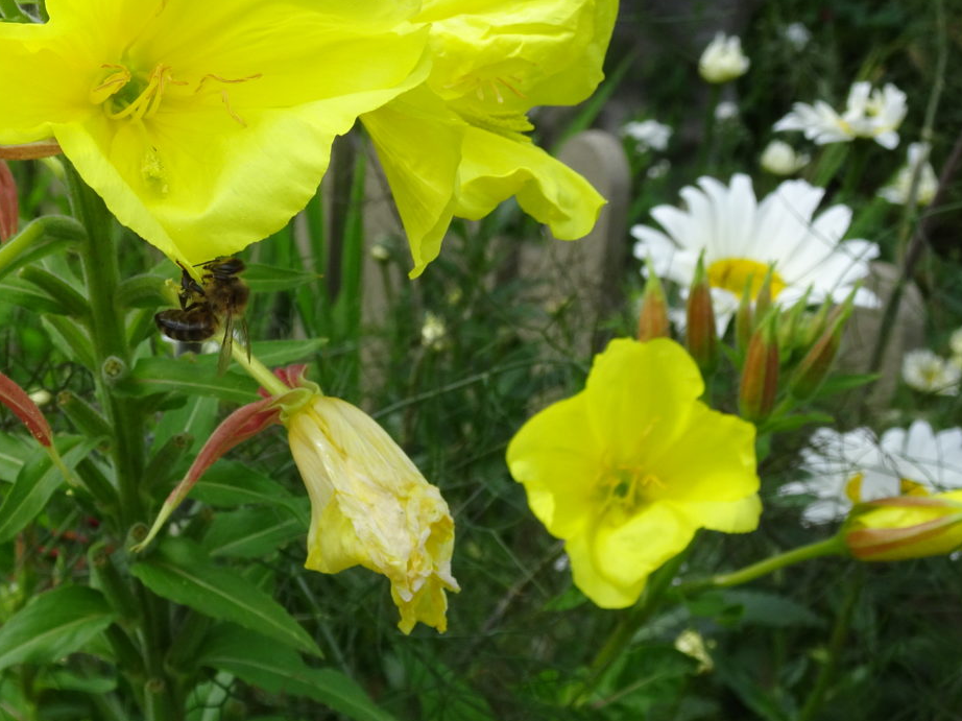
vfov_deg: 24.3
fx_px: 1667
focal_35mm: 60
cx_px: 189
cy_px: 236
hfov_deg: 31.3
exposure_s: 1/320
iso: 80
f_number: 4
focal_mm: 6.17
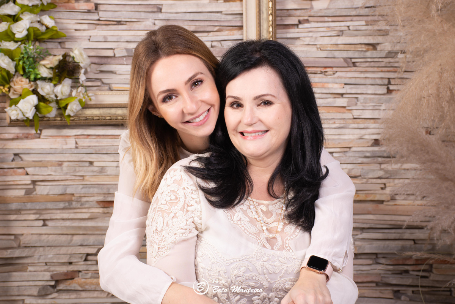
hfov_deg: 24.2
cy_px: 152
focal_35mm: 84
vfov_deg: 16.3
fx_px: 1062
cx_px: 228
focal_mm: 56
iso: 100
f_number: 6.3
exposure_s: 1/160
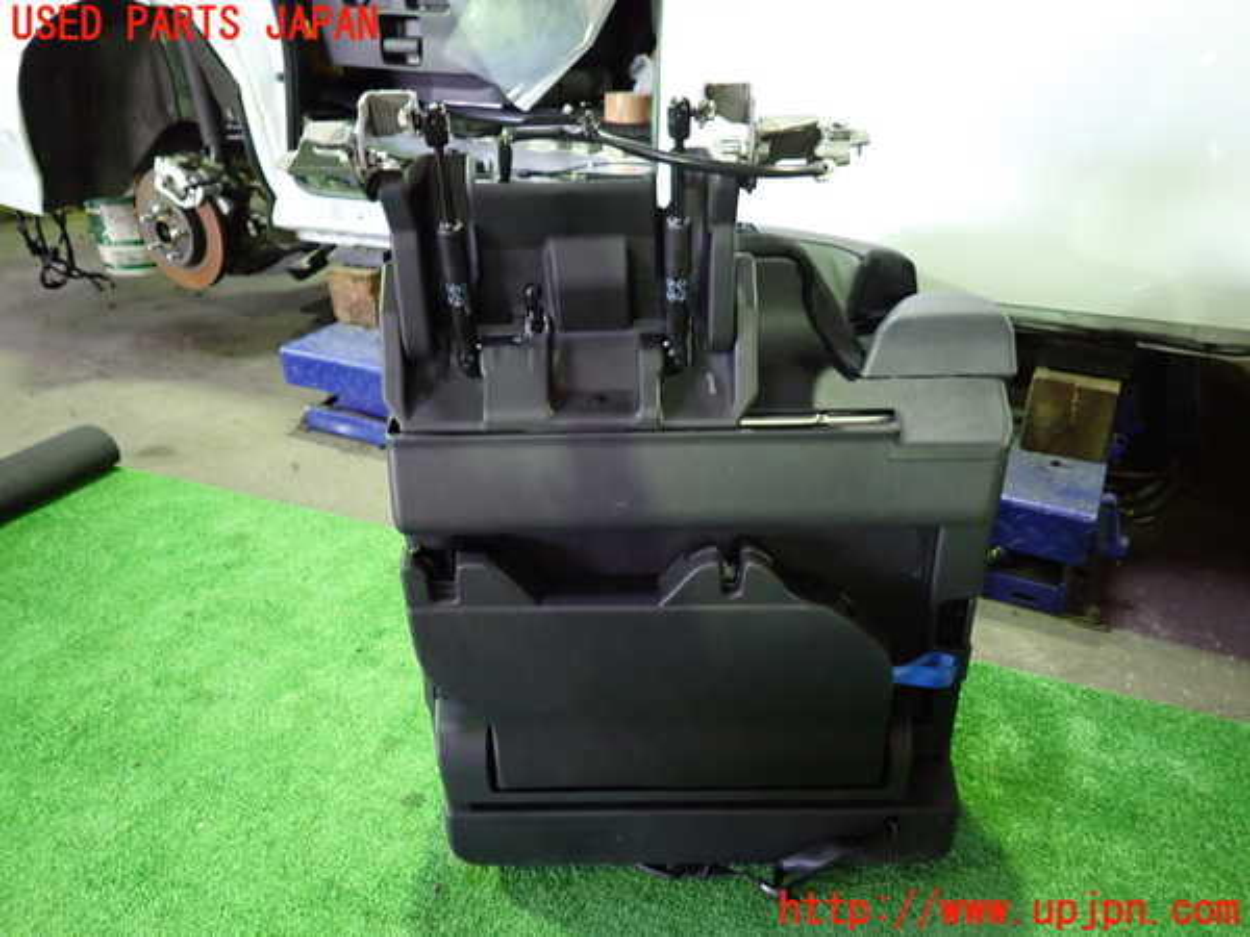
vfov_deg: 54.9
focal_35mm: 25
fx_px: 903
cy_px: 468
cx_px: 625
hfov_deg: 69.4
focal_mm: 4.5
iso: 800
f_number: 2
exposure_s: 1/25
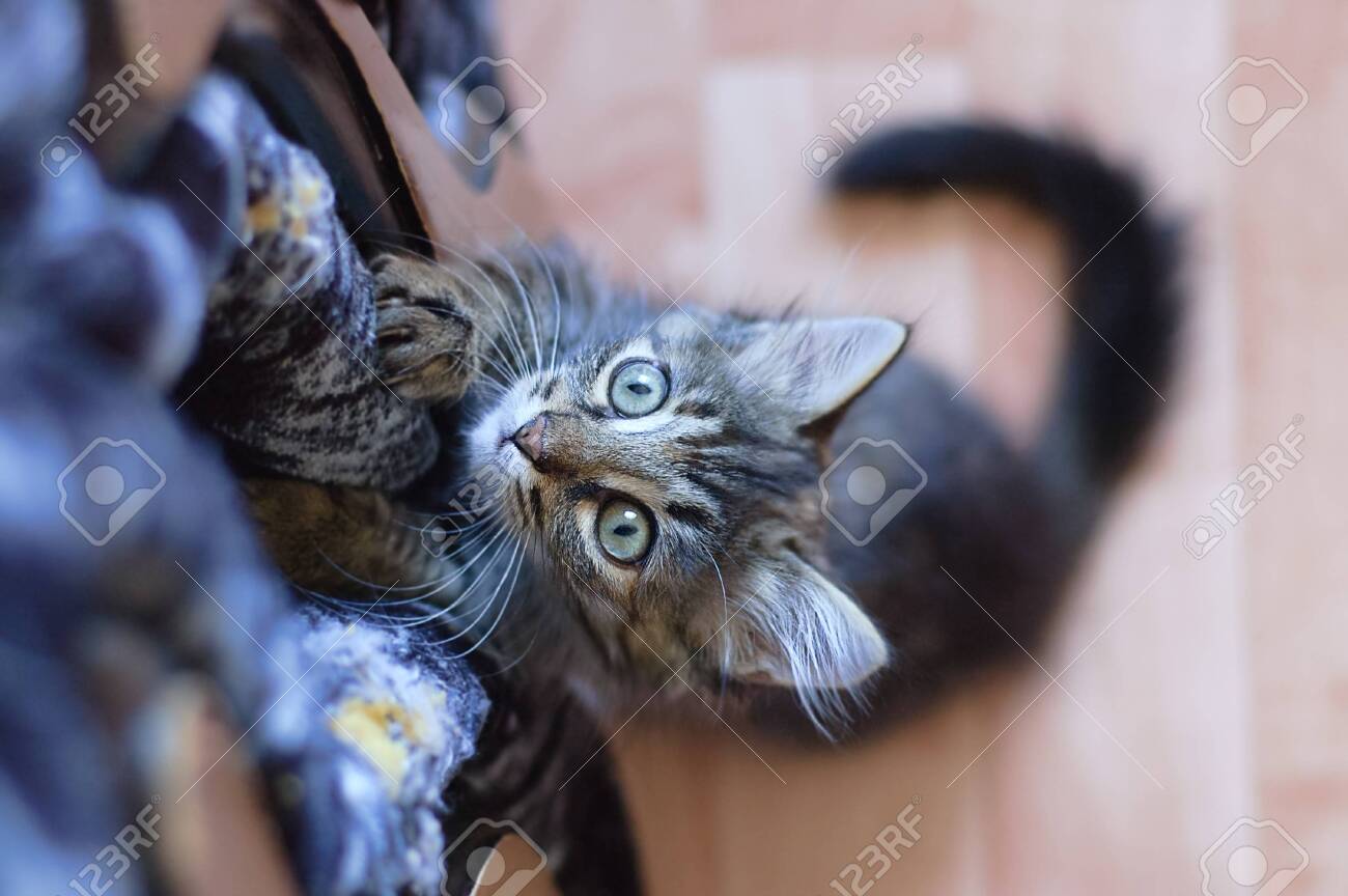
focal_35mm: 75
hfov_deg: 27.0
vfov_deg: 18.1
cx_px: 674
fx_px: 2805
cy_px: 448
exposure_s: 1/125
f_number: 2.2
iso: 400
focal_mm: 50
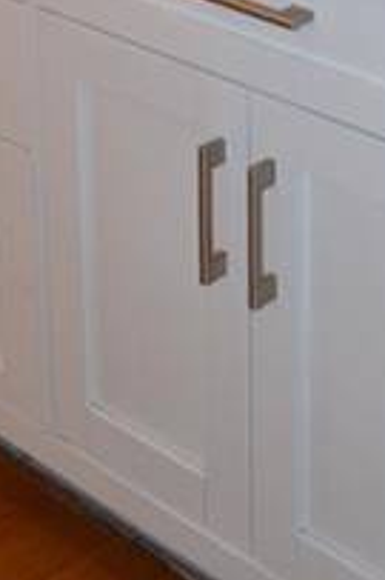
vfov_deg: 17.6
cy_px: -331
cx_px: 60
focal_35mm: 102
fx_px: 1639
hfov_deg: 13.3
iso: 400
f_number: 4
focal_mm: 18
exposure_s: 1/100
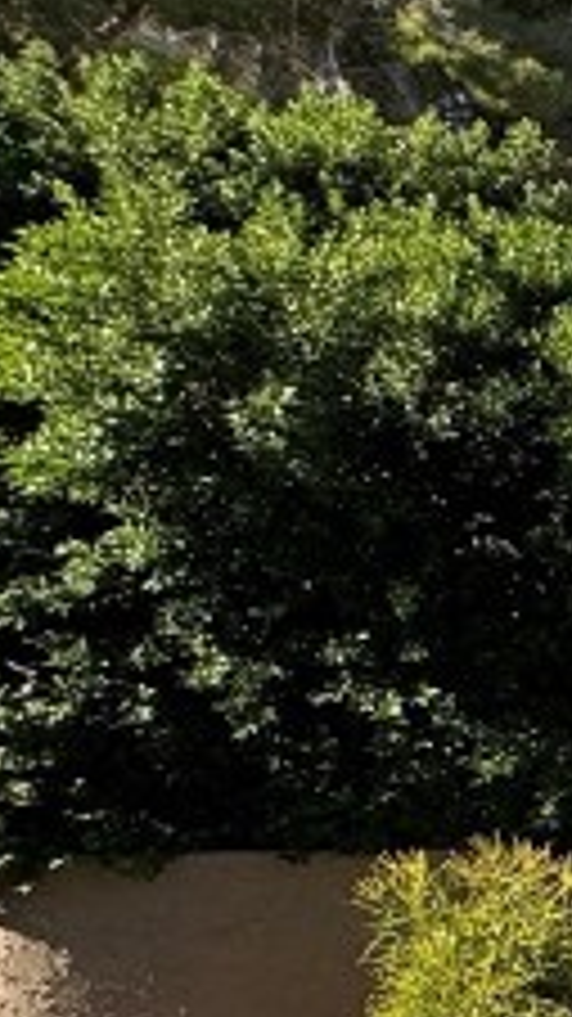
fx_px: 1862
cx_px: 2103
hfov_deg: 9.0
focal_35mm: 69
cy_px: 810
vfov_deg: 29.9
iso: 50
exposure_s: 1/1339
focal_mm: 2.22
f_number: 2.2
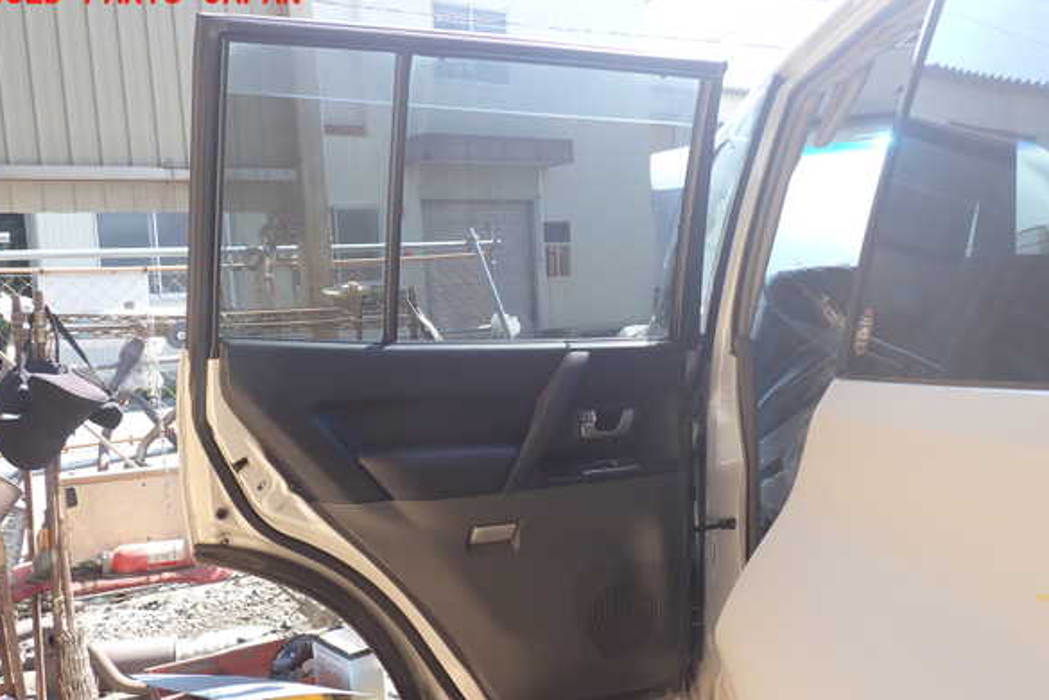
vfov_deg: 41.1
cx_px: 513
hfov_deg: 58.7
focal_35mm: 32
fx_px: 932
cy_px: 373
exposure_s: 1/200
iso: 100
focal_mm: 5.4
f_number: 3.2
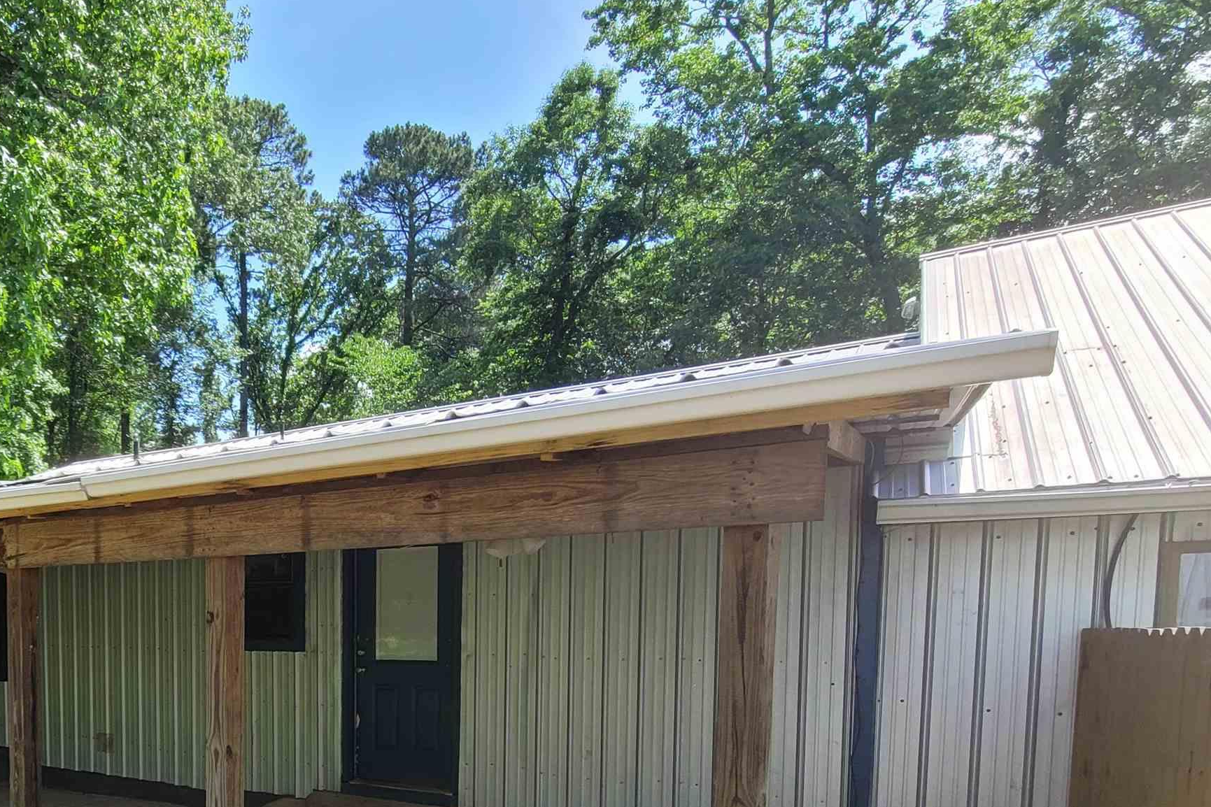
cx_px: 227
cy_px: 678
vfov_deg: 49.1
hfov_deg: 66.3
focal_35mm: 24
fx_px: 807
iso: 50
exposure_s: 1/758
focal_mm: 2.2
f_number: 2.2
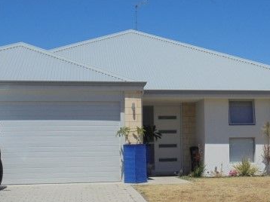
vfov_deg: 21.5
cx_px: 204
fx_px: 530
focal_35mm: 68
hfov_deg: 28.2
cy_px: 137
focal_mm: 6.9
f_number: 13.3
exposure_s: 1/160
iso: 100
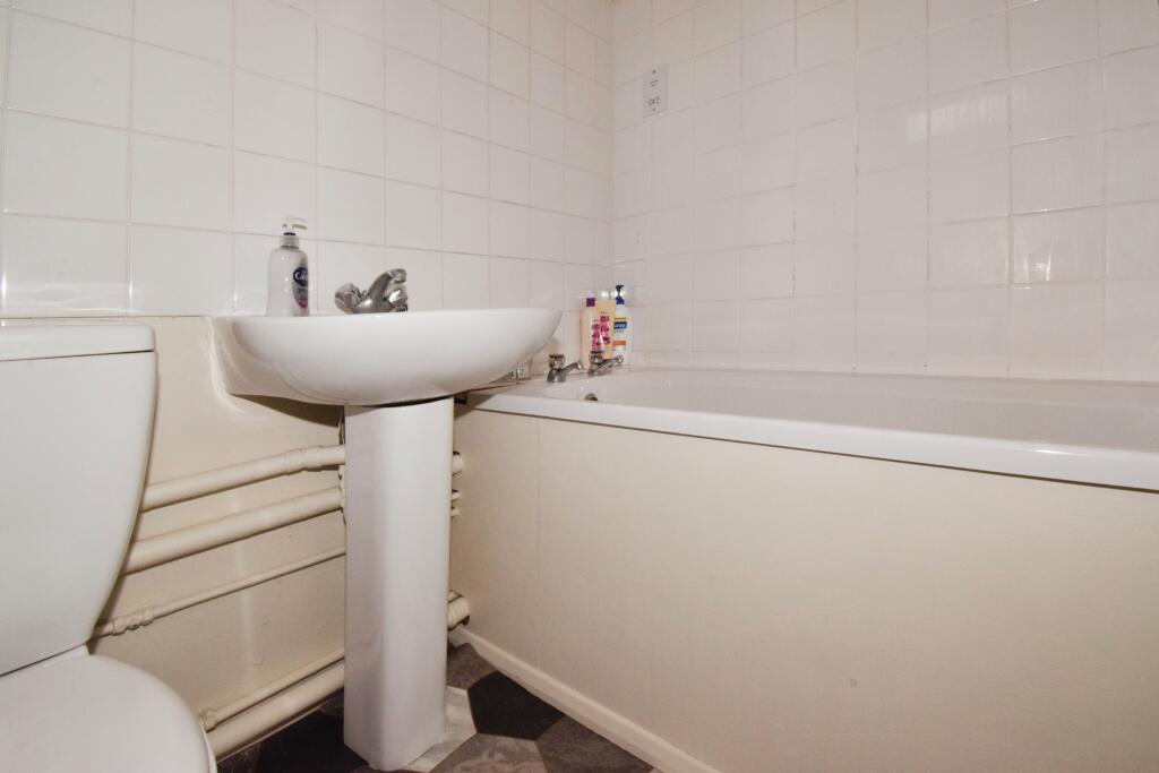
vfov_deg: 77.3
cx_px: 580
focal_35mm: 15
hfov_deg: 100.4
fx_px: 483
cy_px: 386
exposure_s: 1/60
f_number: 18
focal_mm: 10
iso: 1000
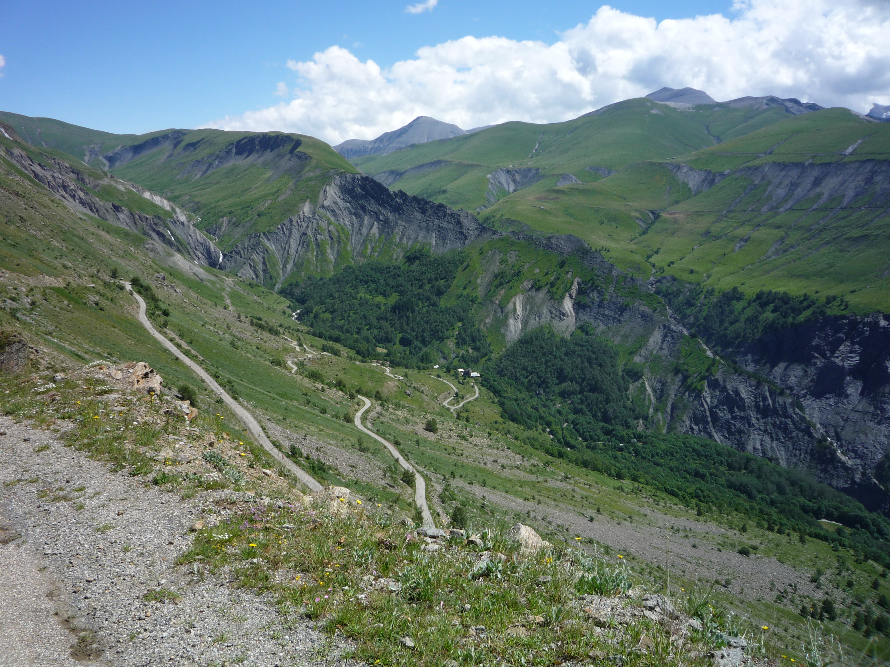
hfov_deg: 60.0
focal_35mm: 30
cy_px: 334
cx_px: 445
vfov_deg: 46.8
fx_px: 771
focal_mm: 5.2
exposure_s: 1/400
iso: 100
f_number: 5.6
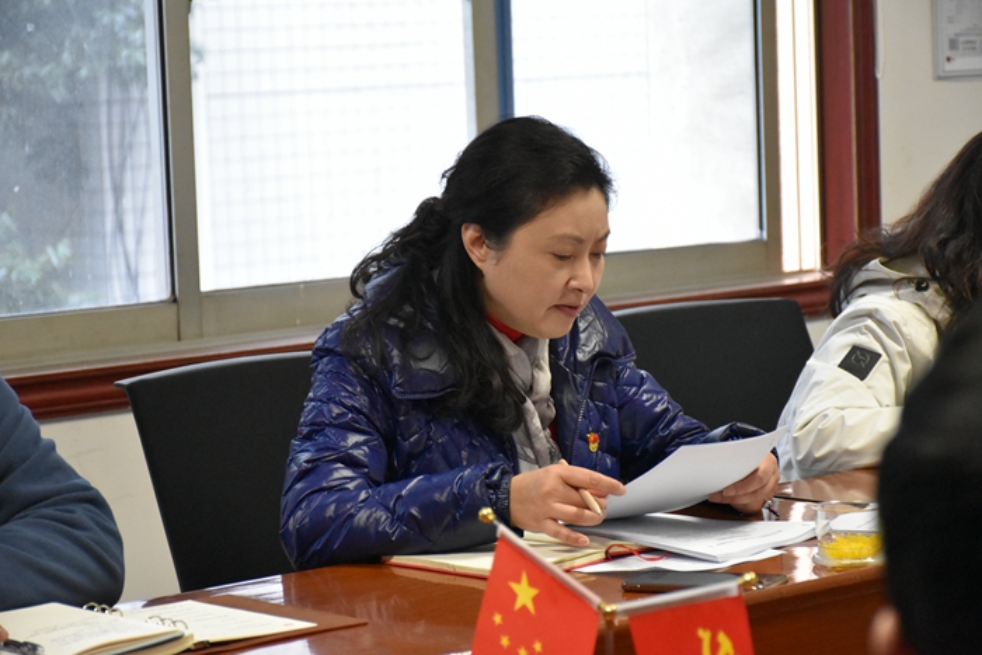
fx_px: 3069
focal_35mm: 112
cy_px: 328
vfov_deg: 12.2
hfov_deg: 18.2
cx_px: 491
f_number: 5
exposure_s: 1/60
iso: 5000
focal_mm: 75
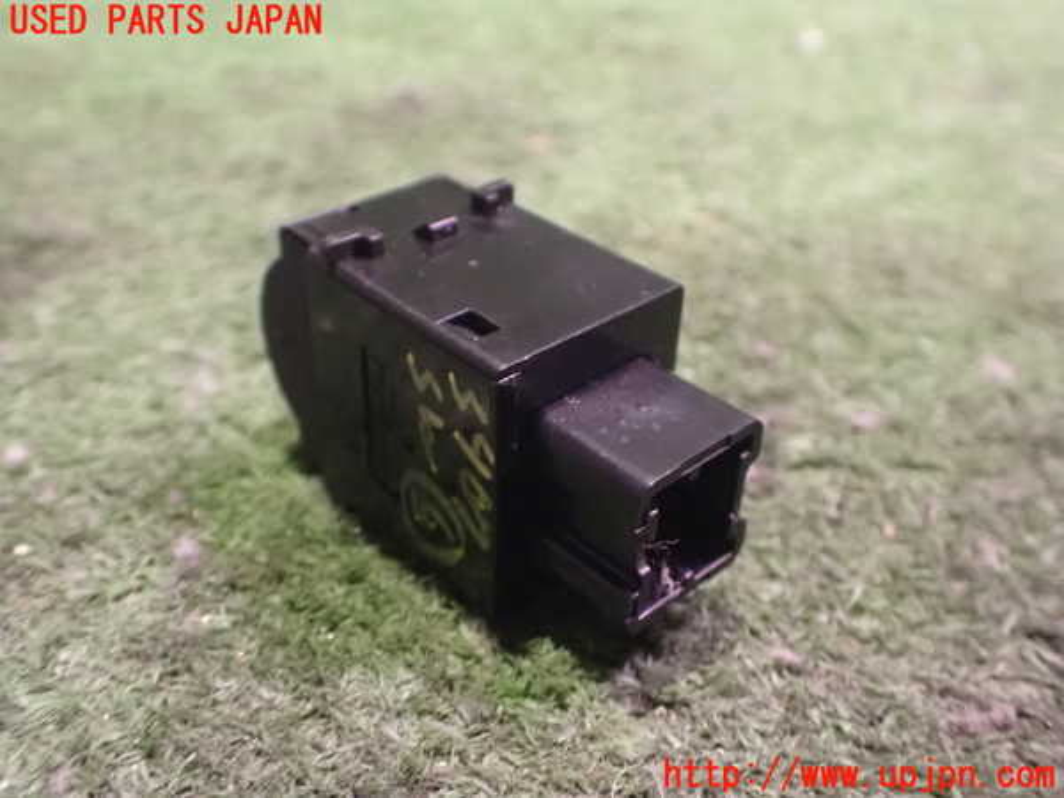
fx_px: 1107
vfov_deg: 39.7
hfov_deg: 51.4
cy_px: 399
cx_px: 532
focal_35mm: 36
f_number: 2.5
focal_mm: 6.37
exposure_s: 1/15
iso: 1600
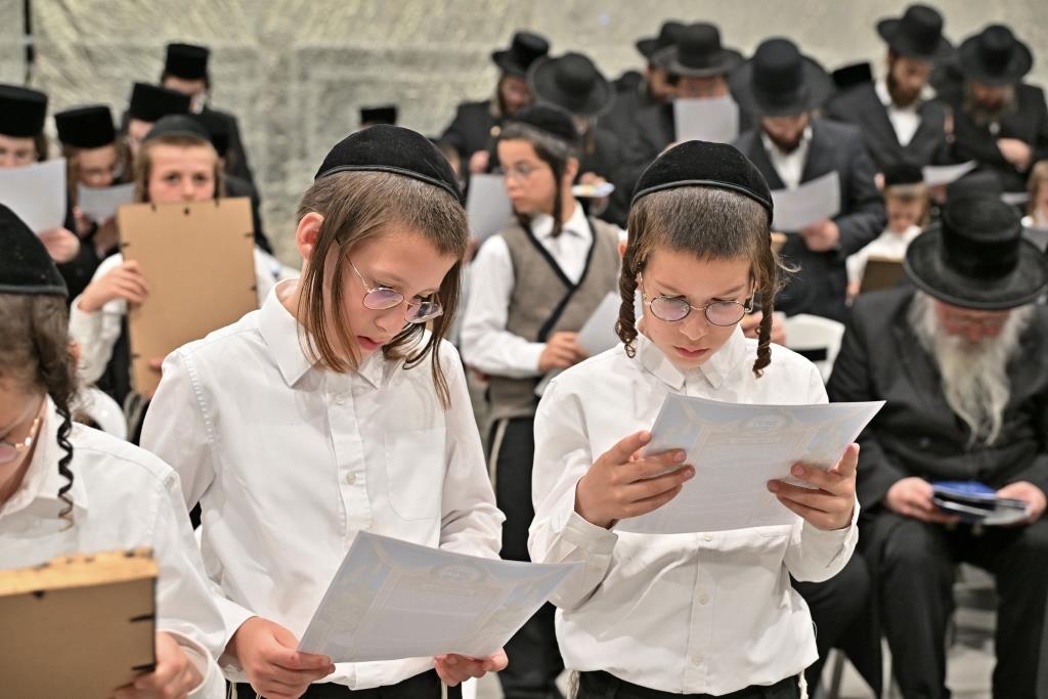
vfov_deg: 26.0
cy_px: 350
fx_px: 1514
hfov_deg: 38.2
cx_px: 524
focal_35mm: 52
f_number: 4
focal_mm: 52
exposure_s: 1/160
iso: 1000
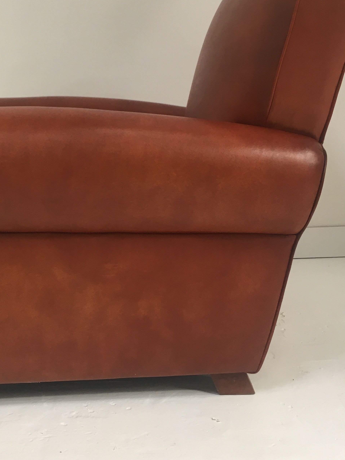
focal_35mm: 46
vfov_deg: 41.2
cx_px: 119
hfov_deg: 31.3
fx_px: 611
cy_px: 207
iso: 40
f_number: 2.2
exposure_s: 1/33
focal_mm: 4.15
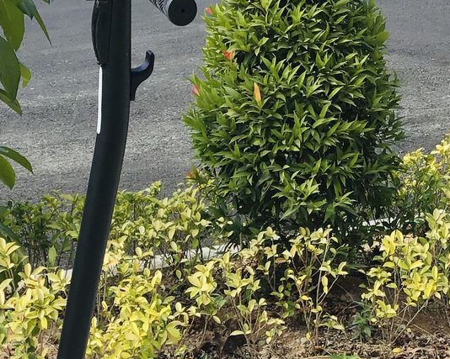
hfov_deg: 22.5
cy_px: 318
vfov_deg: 17.8
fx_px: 1132
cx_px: 188
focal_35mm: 85
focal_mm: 3.3
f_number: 2.4
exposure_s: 1/1031
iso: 25
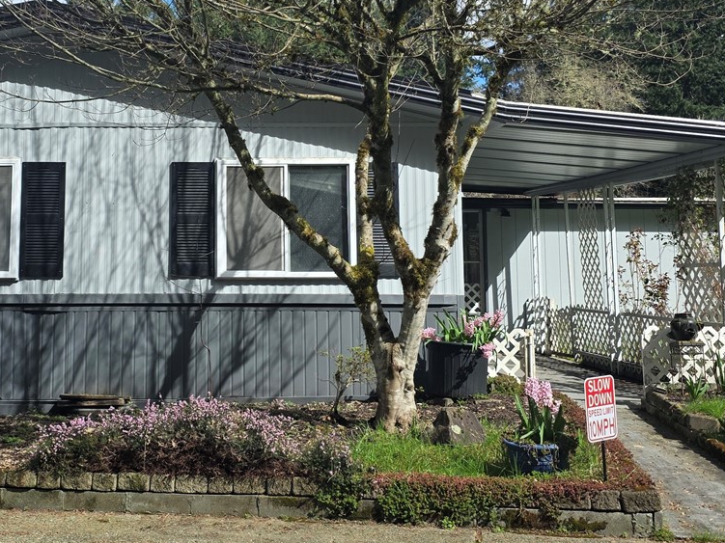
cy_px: 169
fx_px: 1026
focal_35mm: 49
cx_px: 226
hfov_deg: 38.4
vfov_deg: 29.4
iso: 80
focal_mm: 6.3
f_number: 1.7
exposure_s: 1/4650
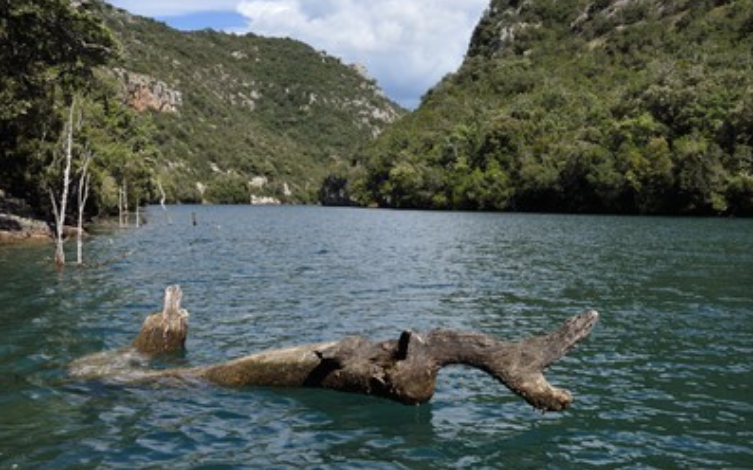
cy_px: 246
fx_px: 841
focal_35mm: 41
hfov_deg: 48.2
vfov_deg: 31.2
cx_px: 376
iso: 200
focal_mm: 38
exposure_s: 1/250
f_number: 11
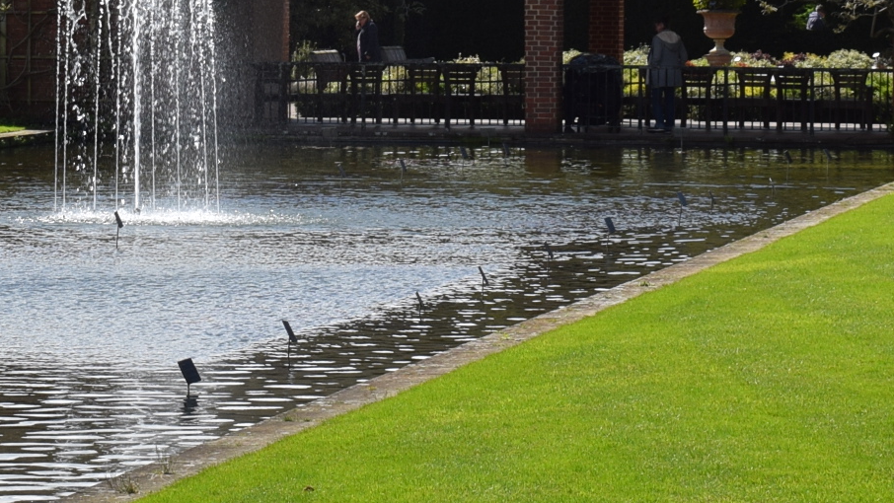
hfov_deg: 9.2
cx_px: 306
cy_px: -36
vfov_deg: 5.2
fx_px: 5542
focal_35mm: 234
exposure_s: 1/200
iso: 100
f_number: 11
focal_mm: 45
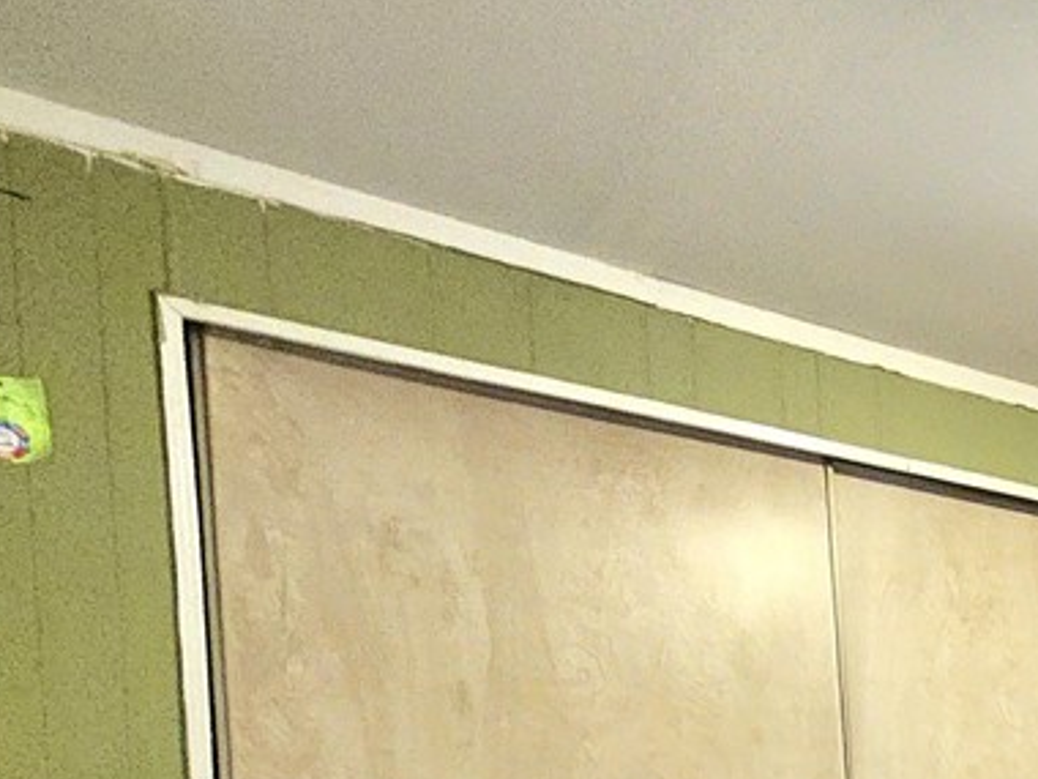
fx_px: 1050
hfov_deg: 39.1
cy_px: 899
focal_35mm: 35
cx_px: 1232
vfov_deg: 34.0
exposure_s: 1/24
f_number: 2.2
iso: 640
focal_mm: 2.2
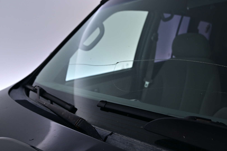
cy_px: 76
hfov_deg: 56.1
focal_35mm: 34
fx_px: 213
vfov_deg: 39.1
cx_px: 114
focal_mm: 22.5
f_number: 4
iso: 320
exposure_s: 1/25
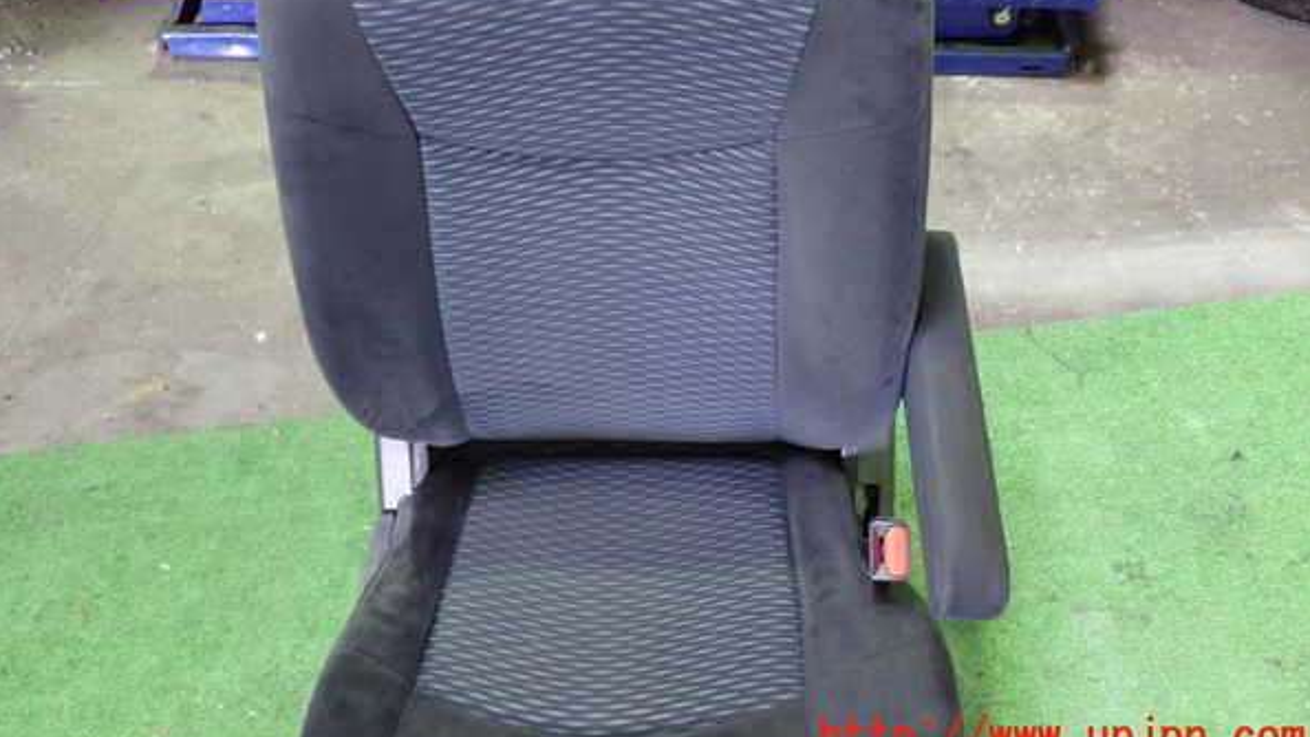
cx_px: 655
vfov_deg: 35.4
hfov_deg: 59.5
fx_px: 1146
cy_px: 269
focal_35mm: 33
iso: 800
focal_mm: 5.4
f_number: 2.3
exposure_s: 1/30
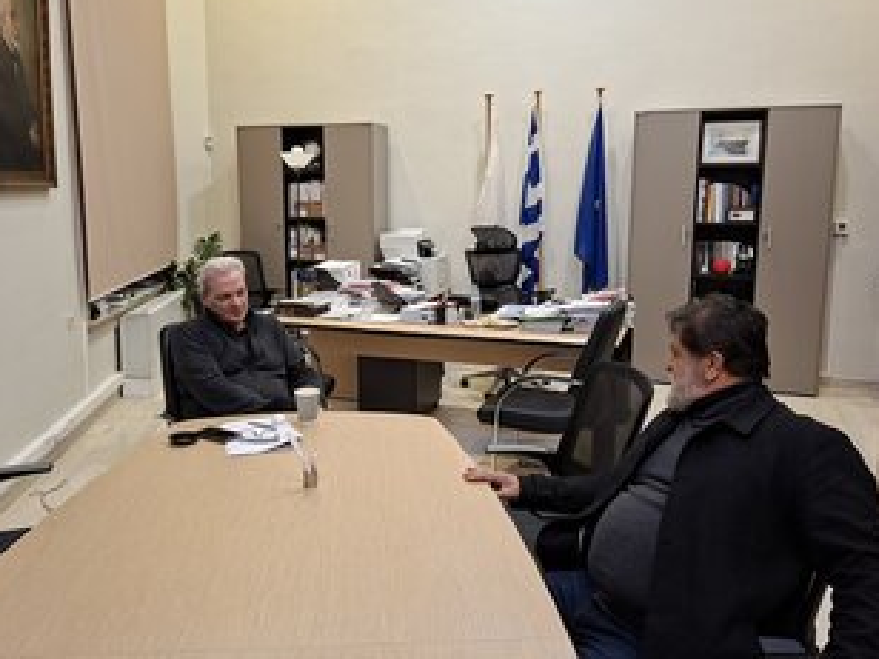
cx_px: 418
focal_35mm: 28
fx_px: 711
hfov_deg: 63.4
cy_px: 284
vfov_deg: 49.6
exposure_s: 1/33
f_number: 1.8
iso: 400
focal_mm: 5.54
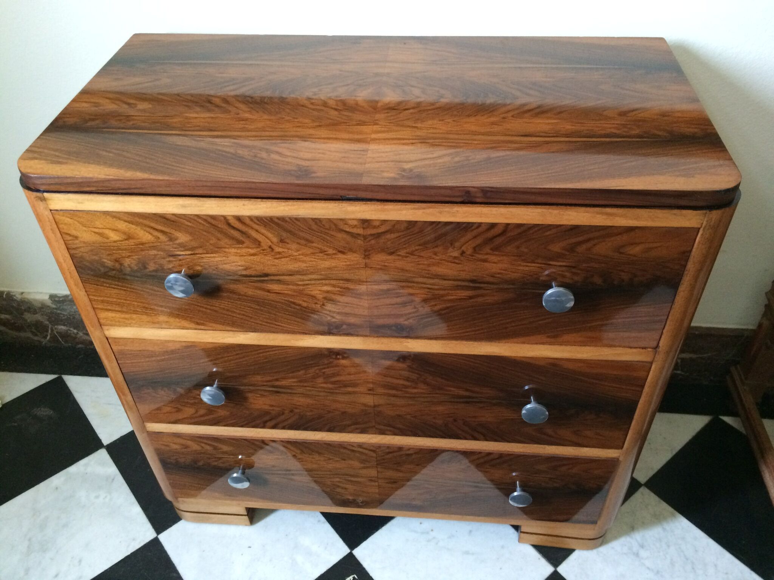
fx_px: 648
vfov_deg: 48.2
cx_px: 387
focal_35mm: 29
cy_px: 290
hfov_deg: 61.7
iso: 320
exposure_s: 1/20
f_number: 2.2
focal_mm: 4.15
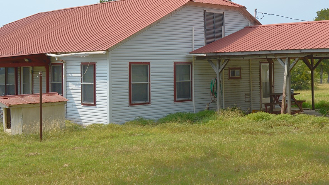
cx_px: 266
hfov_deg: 35.4
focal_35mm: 57
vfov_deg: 21.1
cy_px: 76
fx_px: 496
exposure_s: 1/320
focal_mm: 21
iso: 100
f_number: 9
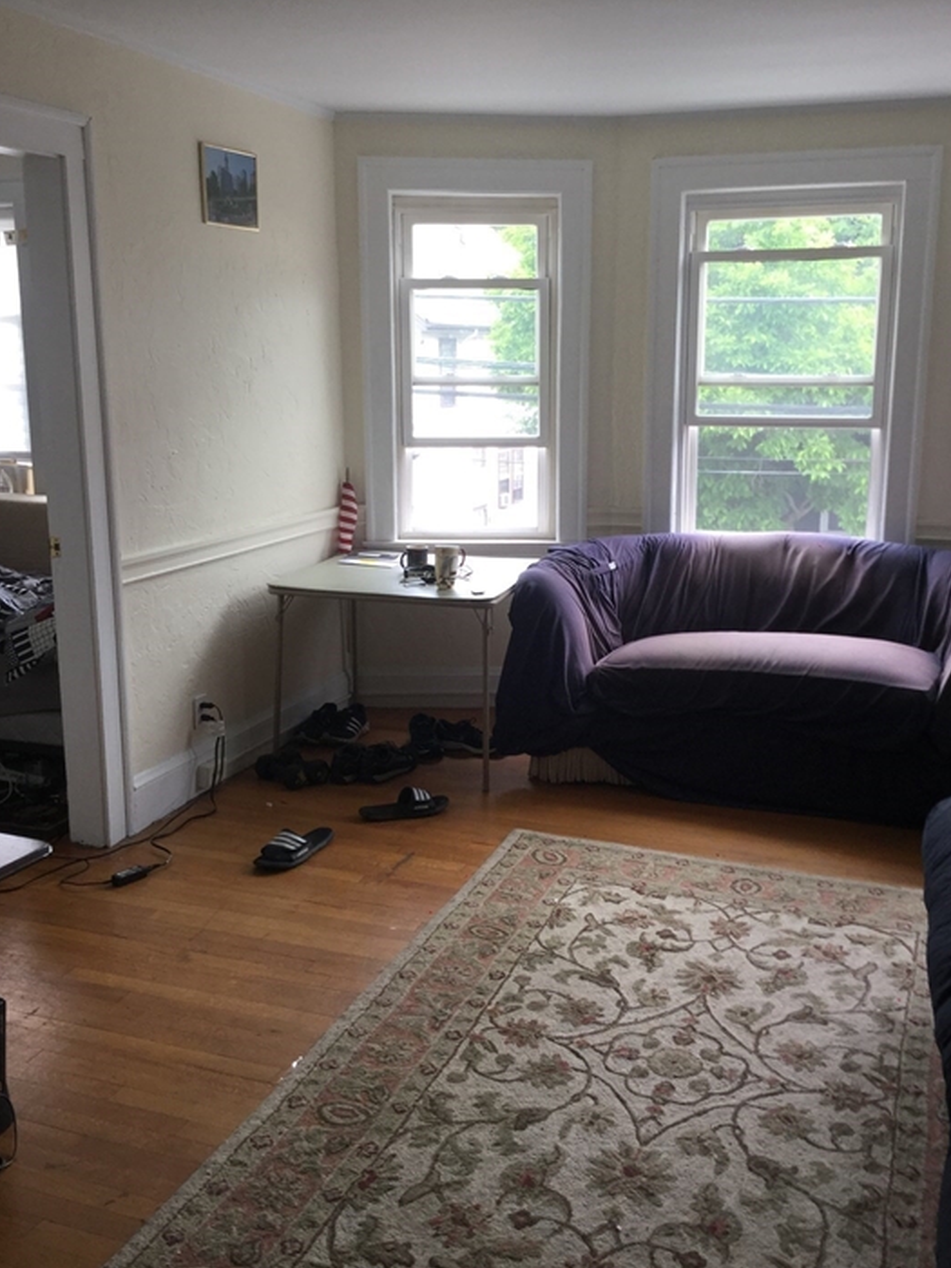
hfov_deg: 41.8
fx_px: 1245
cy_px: 589
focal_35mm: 34
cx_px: 516
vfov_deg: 53.9
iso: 32
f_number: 2.4
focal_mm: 3.3
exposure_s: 1/60
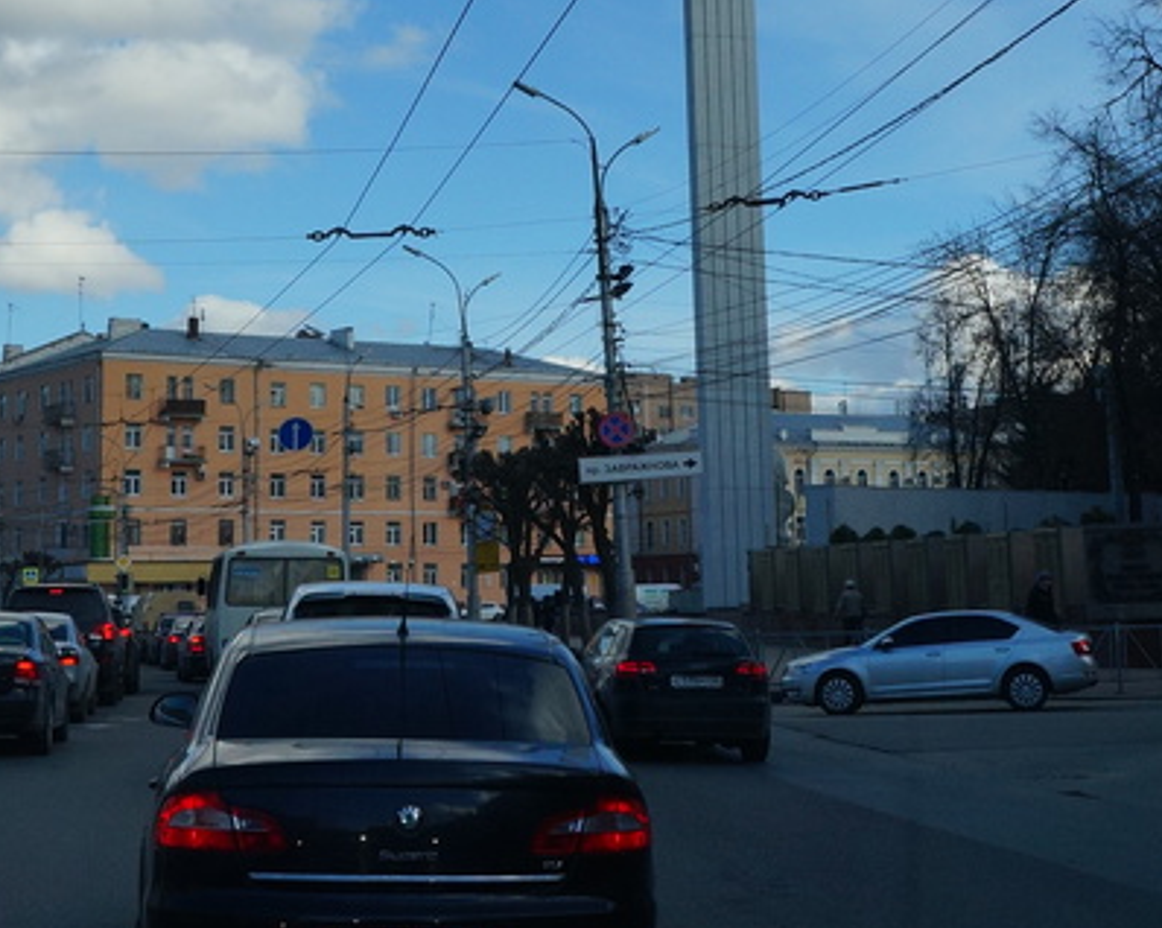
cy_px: 159
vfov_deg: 22.7
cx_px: 546
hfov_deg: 28.7
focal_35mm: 66
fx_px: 2269
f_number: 9
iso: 400
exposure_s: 1/800
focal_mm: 22
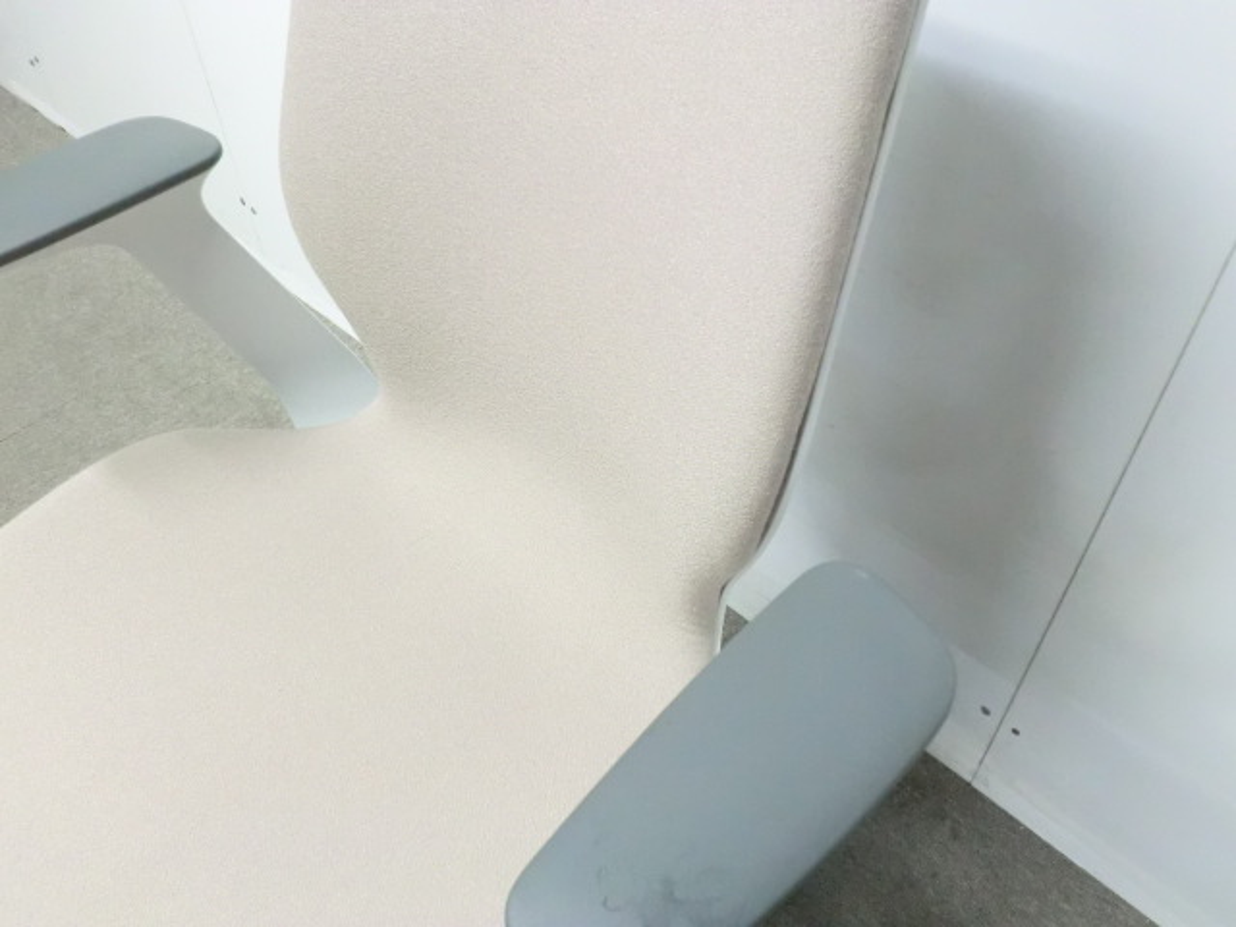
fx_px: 1143
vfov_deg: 44.2
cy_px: 464
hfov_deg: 56.8
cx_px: 618
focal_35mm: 32
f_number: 3.5
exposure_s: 1/30
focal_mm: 5.8
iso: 800
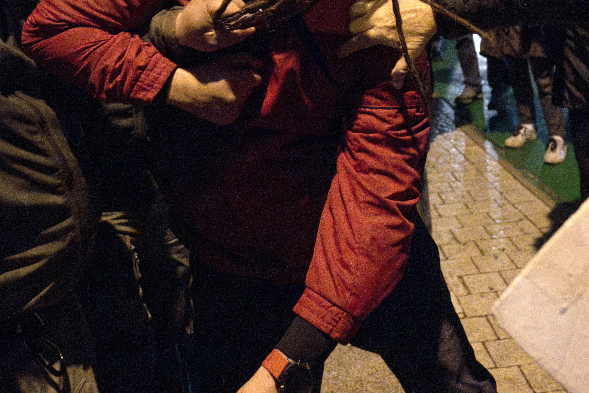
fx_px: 687
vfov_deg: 29.4
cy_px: -16
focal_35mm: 42
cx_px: 290
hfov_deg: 46.4
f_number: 2.8
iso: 5600
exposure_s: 1/250
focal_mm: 14
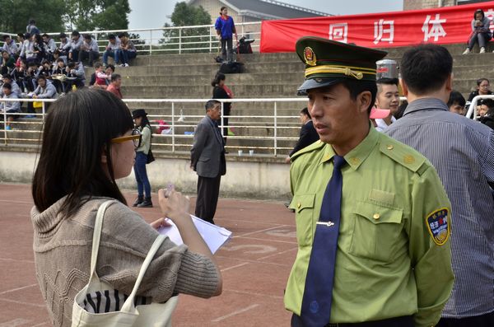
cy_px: 164
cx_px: 247
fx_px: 821
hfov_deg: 33.5
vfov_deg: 22.5
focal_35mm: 60
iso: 400
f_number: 14
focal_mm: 40
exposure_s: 1/400
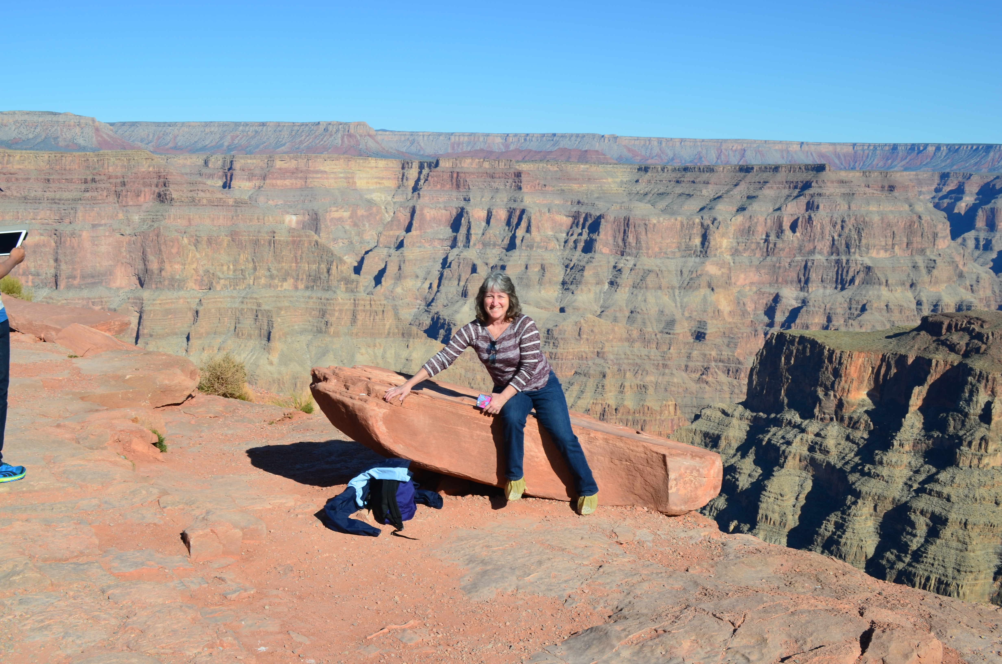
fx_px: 1083
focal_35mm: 39
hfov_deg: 49.6
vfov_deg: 34.1
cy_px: 332
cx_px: 501
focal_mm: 26
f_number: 11
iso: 100
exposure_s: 1/160
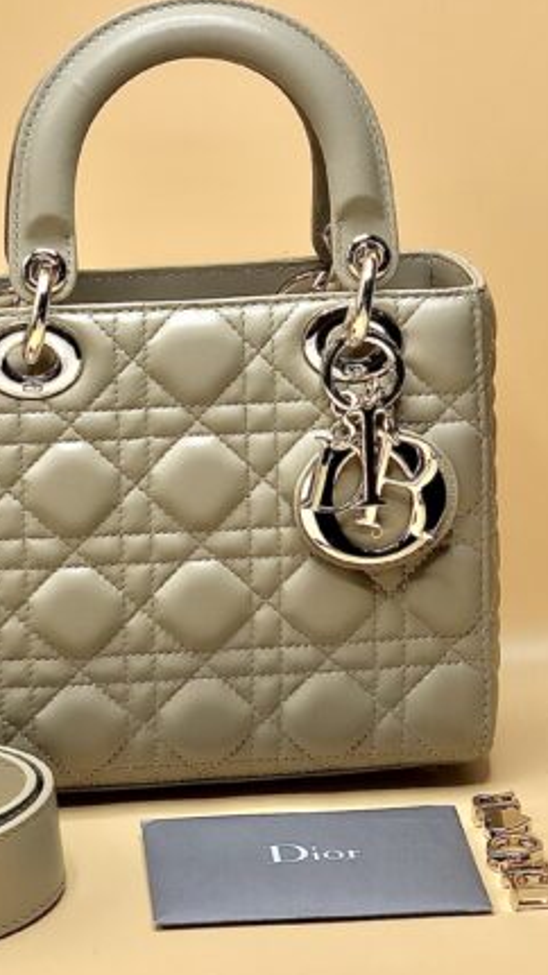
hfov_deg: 12.1
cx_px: 122
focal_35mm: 100
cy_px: 439
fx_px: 2587
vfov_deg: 21.4
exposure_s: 1/100
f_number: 2.4
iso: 20
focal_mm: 6
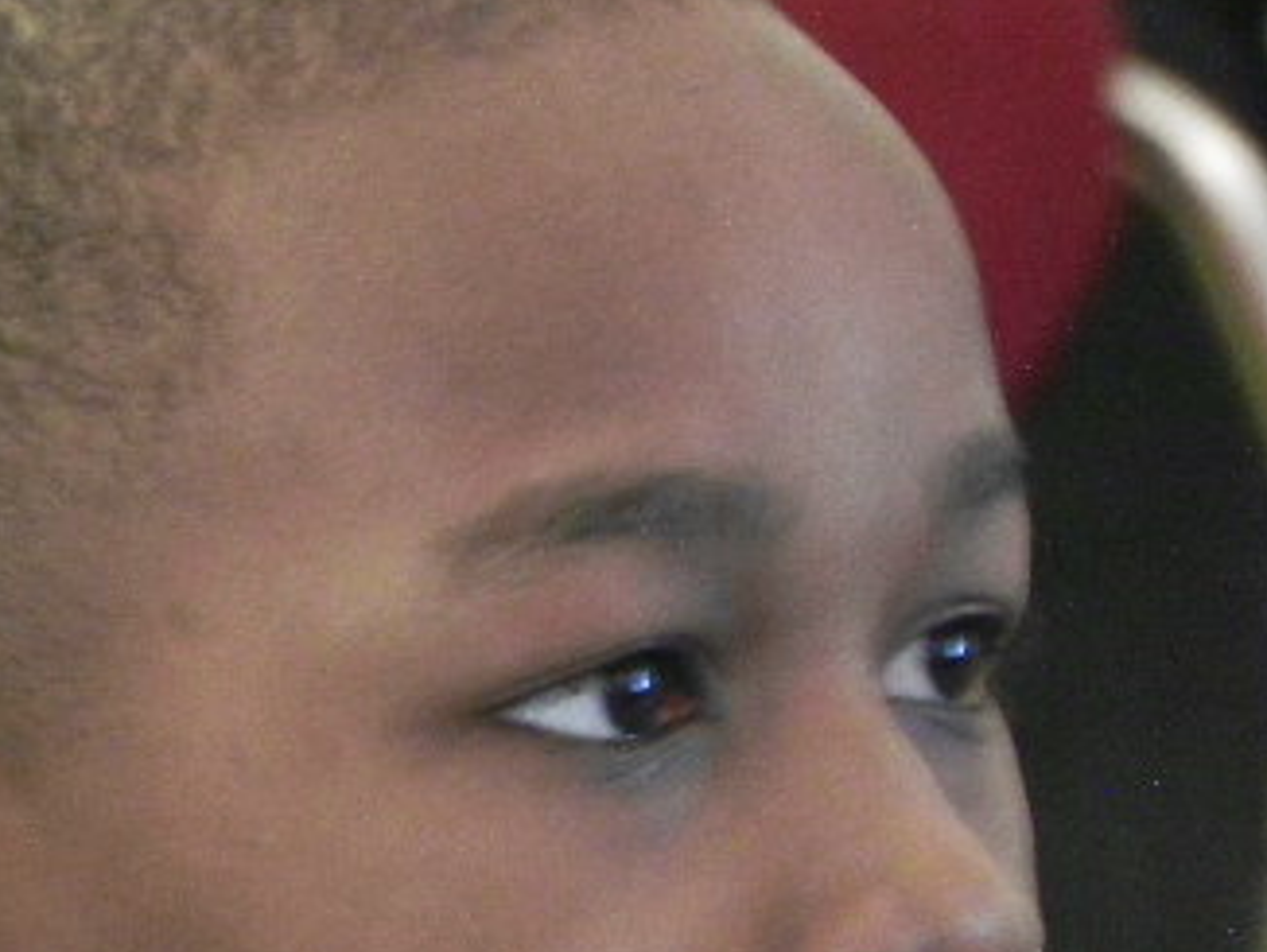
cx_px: 295
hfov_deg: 1.8
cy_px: 727
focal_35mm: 1079
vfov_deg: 1.4
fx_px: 39522
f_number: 5
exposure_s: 1/22.8
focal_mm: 97.8
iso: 1600
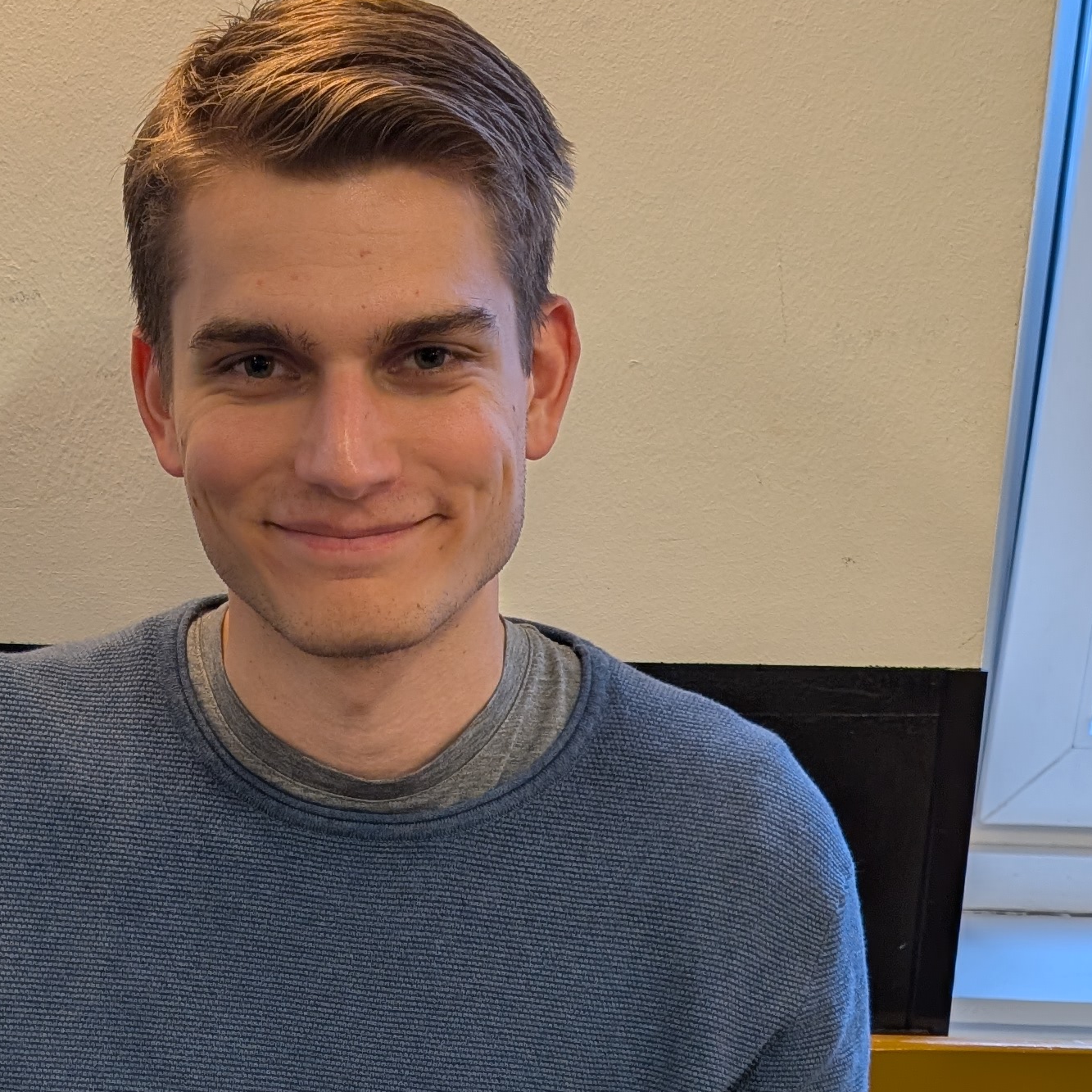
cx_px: 334
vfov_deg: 25.2
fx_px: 2320
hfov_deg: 26.3
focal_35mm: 65
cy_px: 1083
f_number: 1.68
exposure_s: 1/100
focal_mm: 6.9
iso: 136
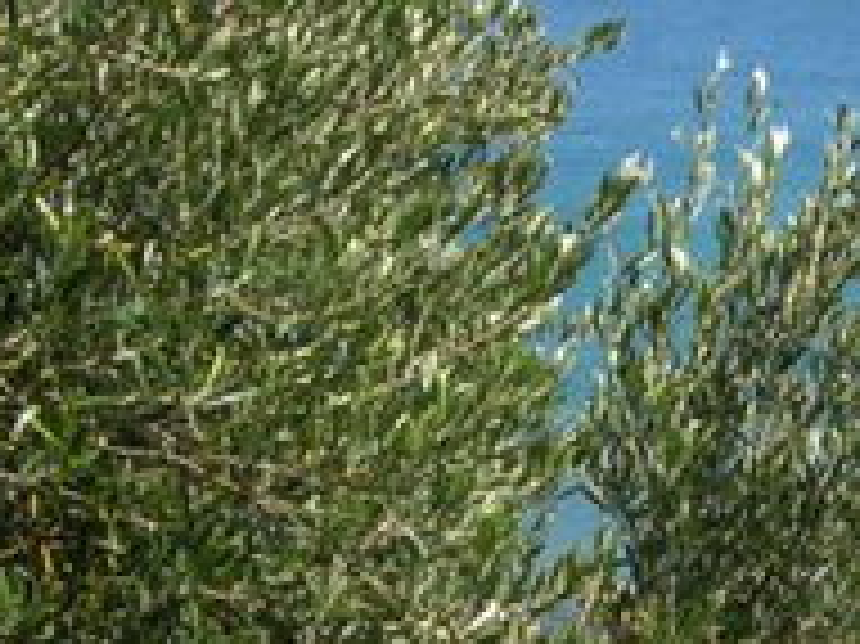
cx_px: 955
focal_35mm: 143
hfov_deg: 13.5
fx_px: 3550
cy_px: 198
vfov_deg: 10.3
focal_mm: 12.2
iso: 100
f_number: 9.2
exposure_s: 1/97.5
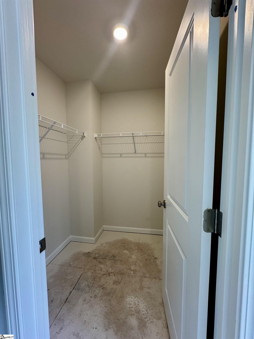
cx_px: 127
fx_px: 137
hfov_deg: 85.7
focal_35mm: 14
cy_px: 170
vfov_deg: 102.1
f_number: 2.2
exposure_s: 1/120
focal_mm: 2.22
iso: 160
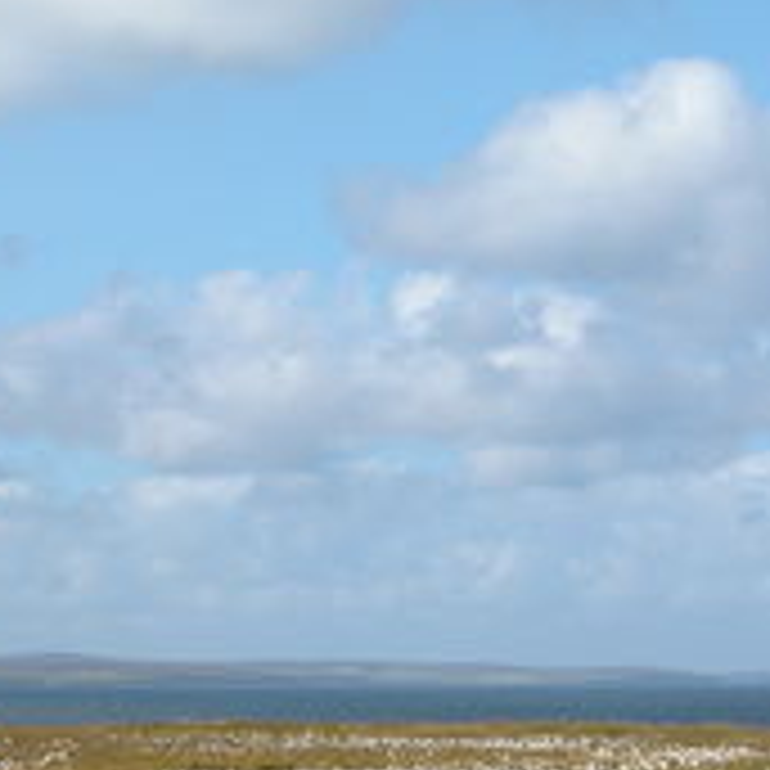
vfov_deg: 12.0
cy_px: 621
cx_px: 549
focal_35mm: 145
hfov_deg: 12.0
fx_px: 3649
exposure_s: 1/374
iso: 100
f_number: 6.6
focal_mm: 17.8
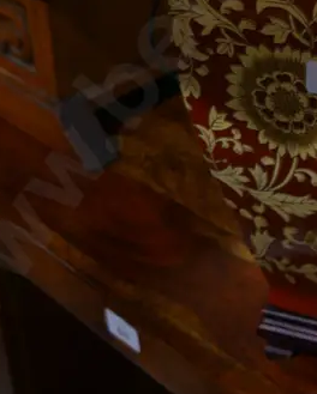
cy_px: -148
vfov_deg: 20.2
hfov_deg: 17.7
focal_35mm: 85
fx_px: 995
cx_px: 309
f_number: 3.5
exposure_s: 1/100
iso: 200
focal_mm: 14
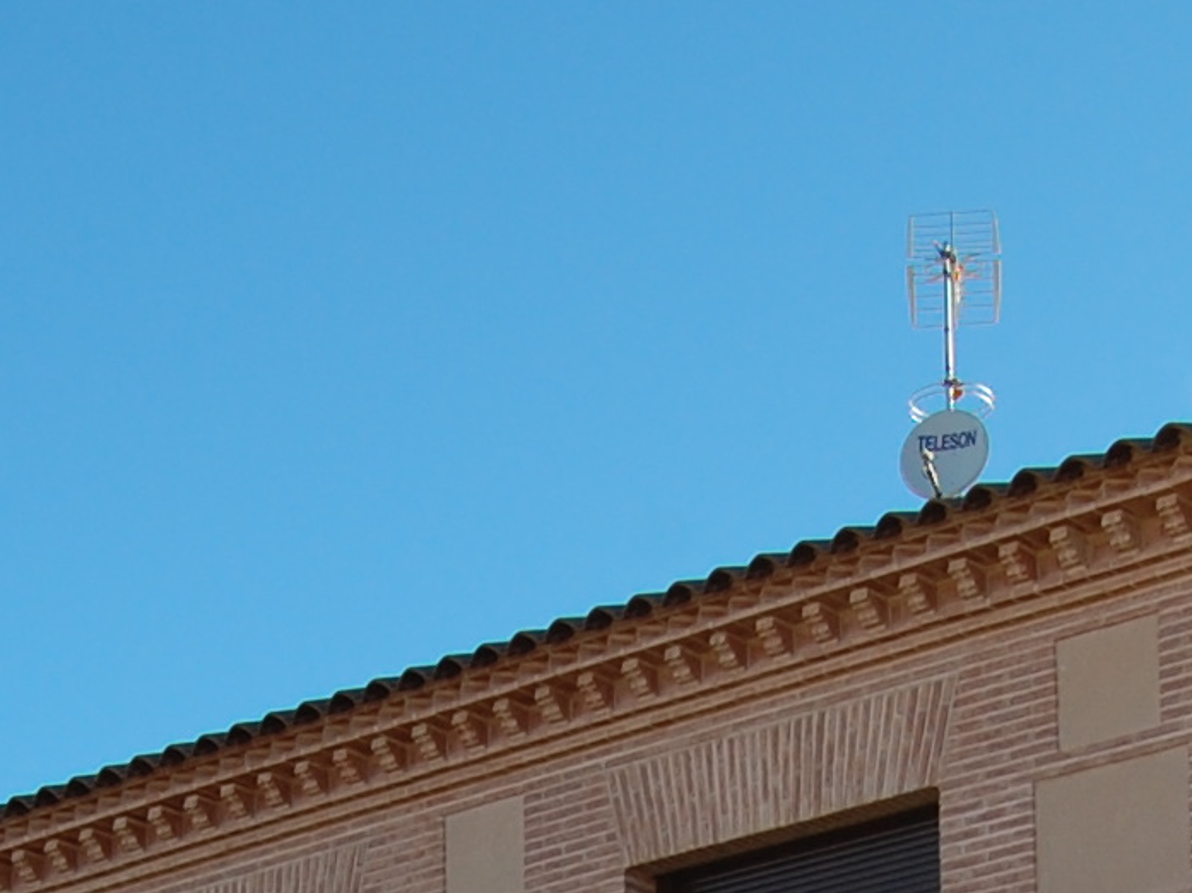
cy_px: 1579
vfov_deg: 12.2
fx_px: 3855
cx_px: 347
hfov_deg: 17.5
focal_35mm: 112
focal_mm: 18
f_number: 7.1
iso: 200
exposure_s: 1/200
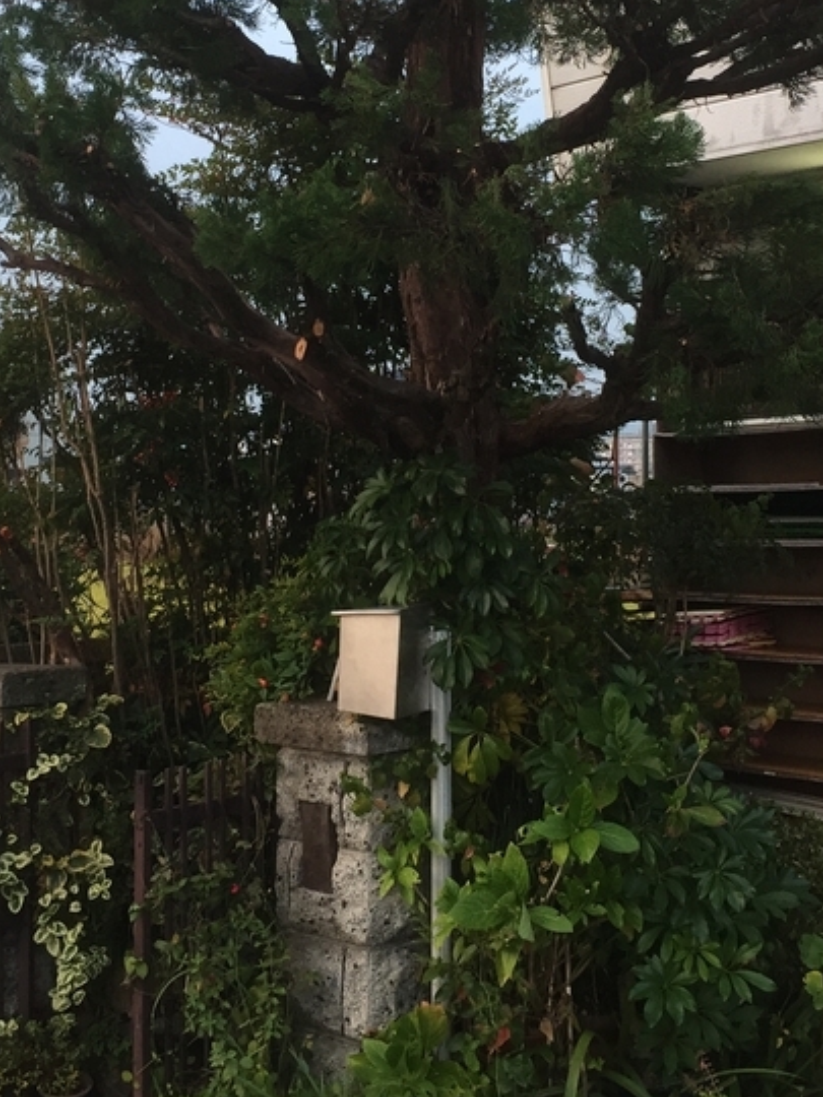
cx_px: 435
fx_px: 1744
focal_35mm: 55
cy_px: 402
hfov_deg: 26.6
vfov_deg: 34.7
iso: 64
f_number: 2.2
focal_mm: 4.15
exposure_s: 1/30
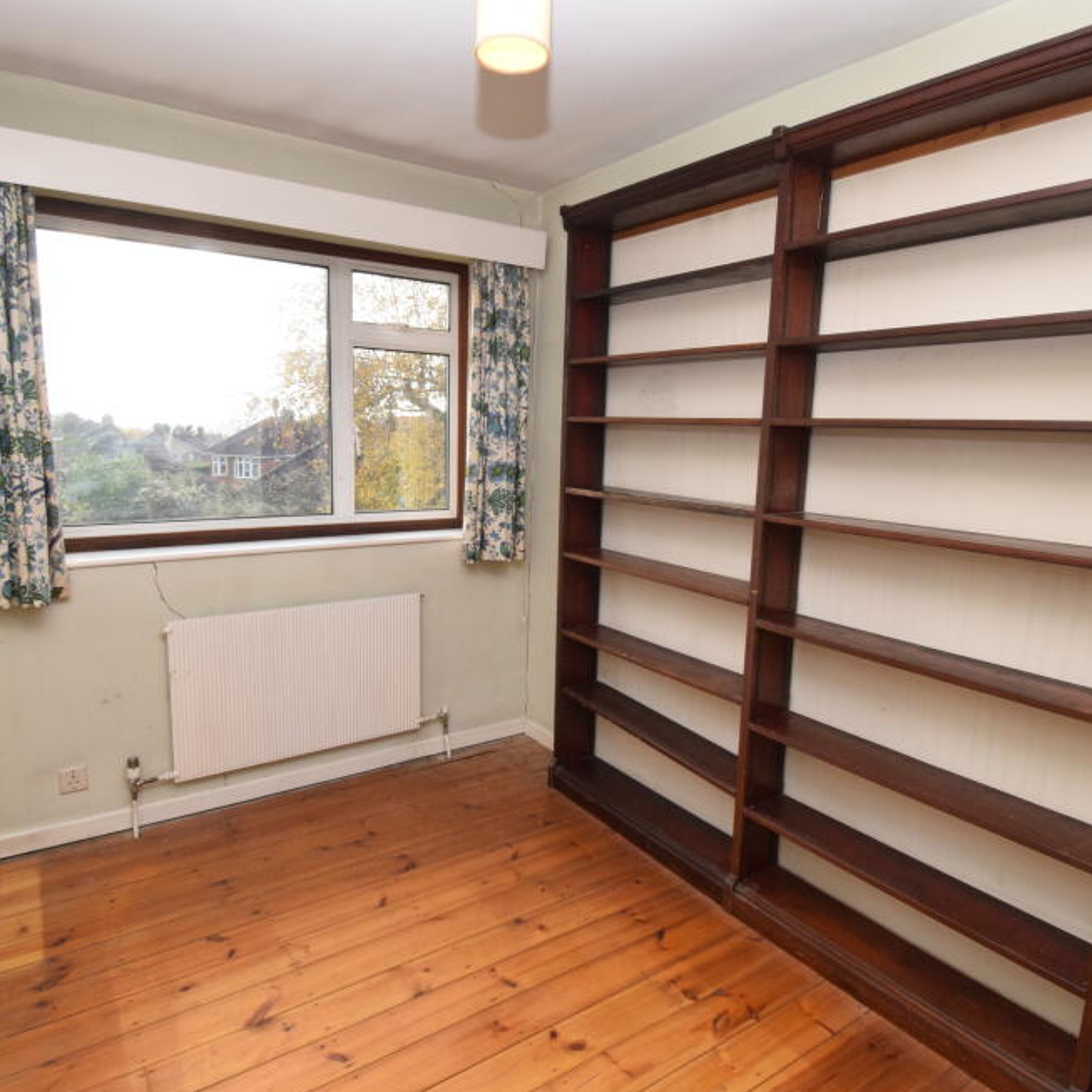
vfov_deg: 74.8
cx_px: 518
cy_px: 547
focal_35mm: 20
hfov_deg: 74.8
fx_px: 714
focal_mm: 10
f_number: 14
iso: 1600
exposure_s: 1/200
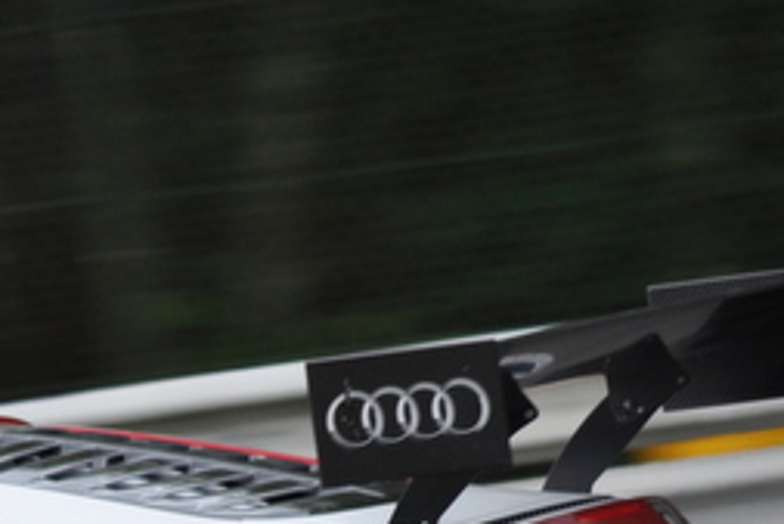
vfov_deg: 1.0
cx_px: -279
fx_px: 28893
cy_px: 470
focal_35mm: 1326
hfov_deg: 1.6
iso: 320
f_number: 5.6
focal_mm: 280
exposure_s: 1/250
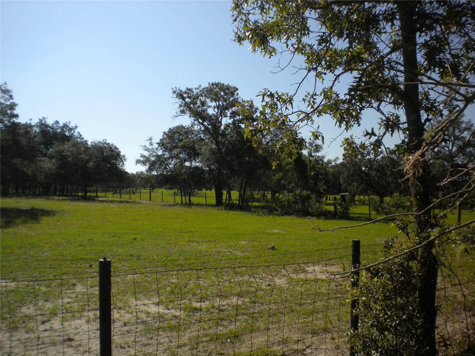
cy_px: 178
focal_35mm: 35
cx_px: 238
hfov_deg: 52.6
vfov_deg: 40.7
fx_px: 480
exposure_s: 1/947
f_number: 4.6
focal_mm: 6.3
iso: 80
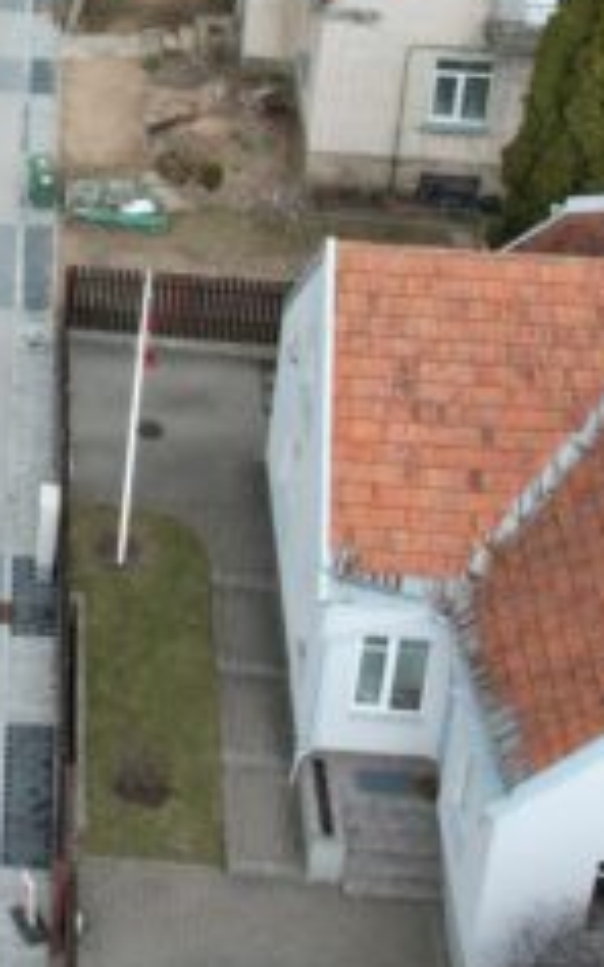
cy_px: -104
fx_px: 2556
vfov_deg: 20.4
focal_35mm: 97
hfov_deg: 12.8
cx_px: -314
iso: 100
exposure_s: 1/500
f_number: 2.8
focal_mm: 8.38
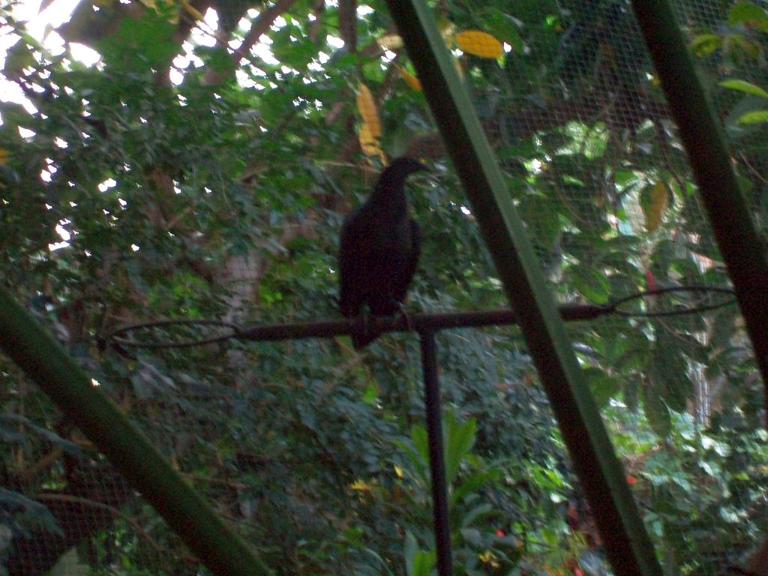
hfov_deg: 18.2
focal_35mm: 108
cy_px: 288
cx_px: 384
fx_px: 2396
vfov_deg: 13.7
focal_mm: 18
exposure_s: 1/8
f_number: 4.8
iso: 200
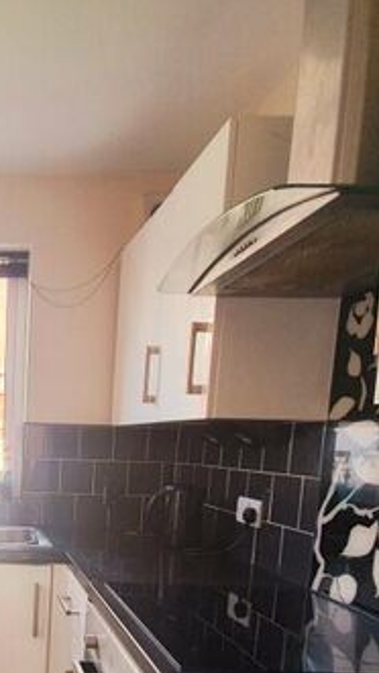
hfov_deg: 33.5
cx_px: -47
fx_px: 535
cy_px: 517
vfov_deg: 60.2
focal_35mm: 30
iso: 50
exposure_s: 1/100
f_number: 2.2
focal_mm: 1.8
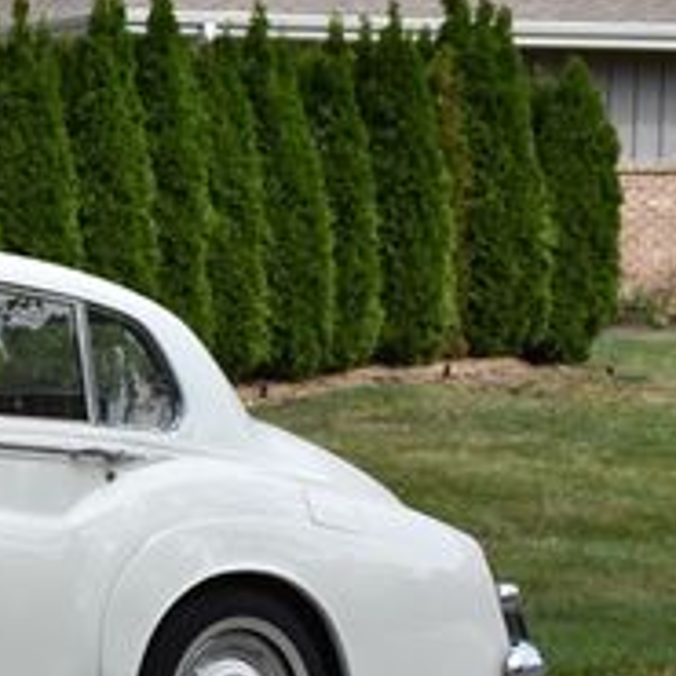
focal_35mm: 150
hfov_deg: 11.0
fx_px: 3314
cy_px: 406
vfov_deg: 11.6
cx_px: -464
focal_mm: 34
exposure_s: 1/500
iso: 250
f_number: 8
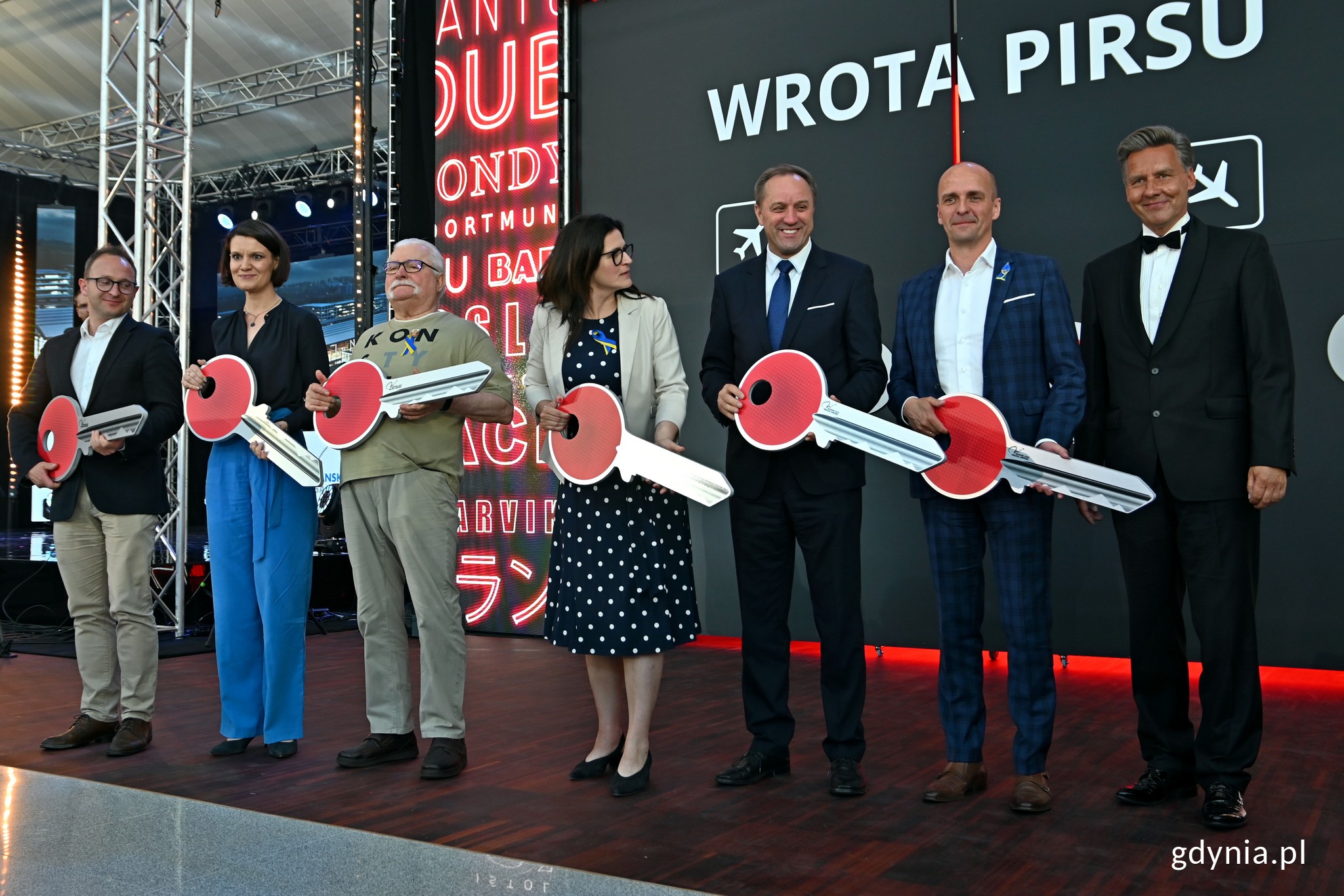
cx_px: 672
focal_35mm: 36
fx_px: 1344
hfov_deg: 53.1
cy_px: 448
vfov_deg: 36.9
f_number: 4
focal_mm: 24
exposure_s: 1/125
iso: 250
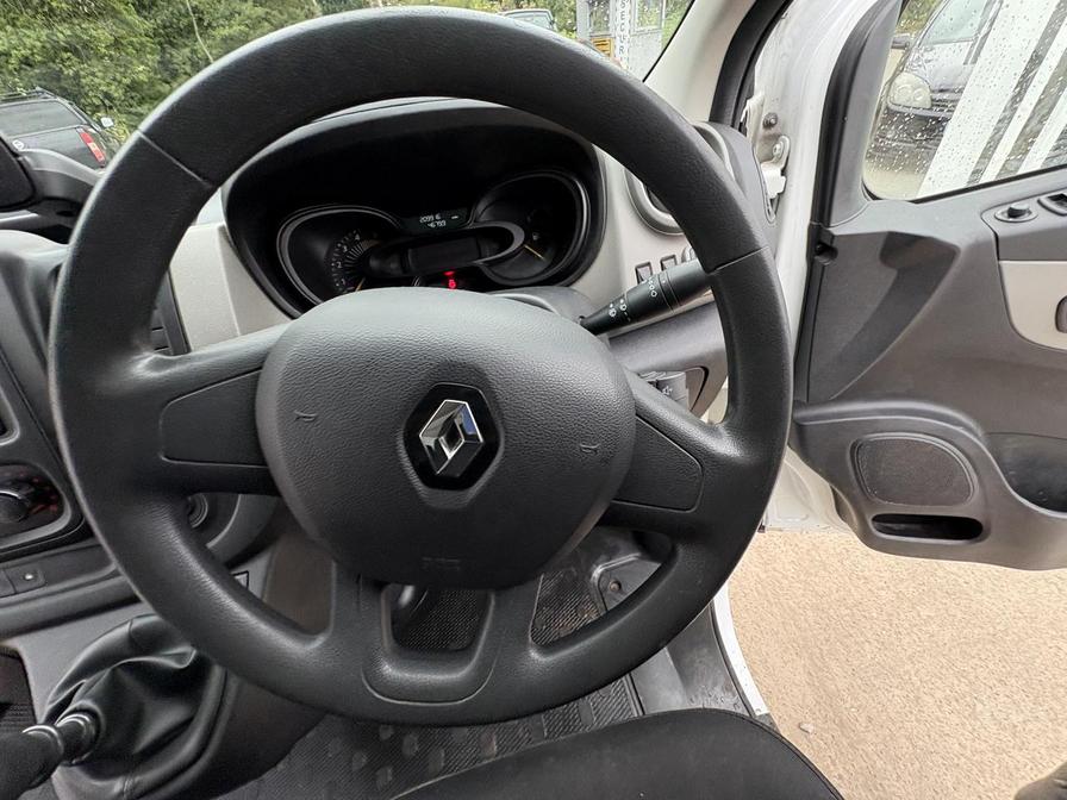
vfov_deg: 85.7
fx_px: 432
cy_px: 400
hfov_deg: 102.1
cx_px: 534
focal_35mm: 14
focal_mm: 2.22
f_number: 2.2
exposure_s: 1/99
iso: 200
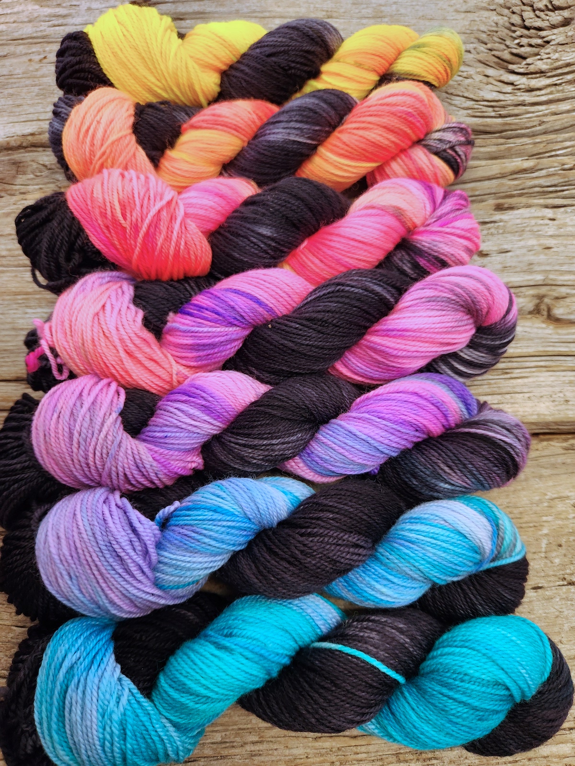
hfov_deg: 58.9
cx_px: 288
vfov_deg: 73.9
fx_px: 509
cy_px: 383
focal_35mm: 23
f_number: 1.8
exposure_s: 1/120
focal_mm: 5.4
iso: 200
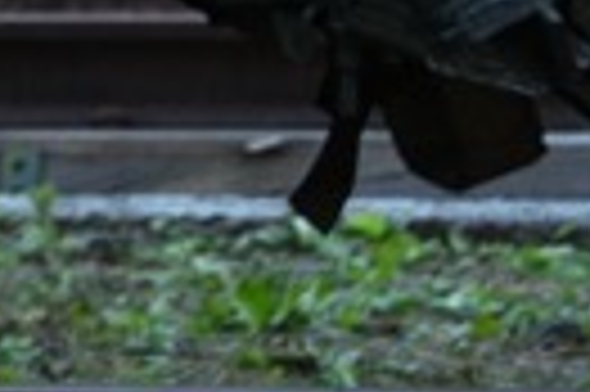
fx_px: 8151
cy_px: -455
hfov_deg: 4.0
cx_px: -1207
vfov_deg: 2.7
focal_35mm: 498
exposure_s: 1/15
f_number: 5.6
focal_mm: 65
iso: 100
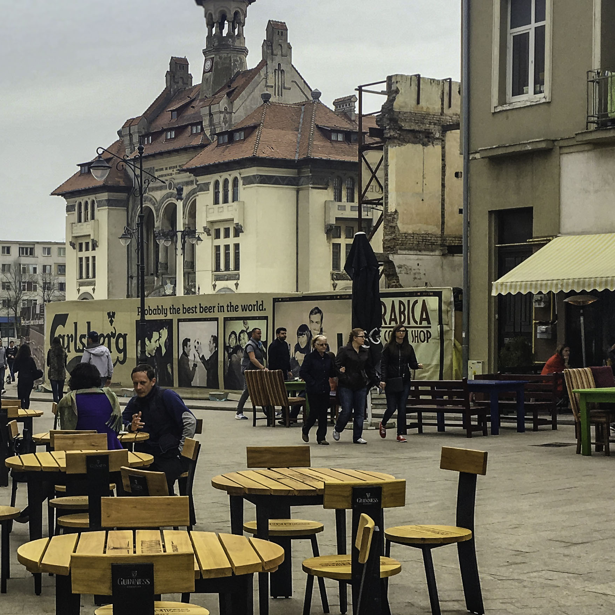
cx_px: 132
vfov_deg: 29.0
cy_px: 357
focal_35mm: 59
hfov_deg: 28.5
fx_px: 1186
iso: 25
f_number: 2.2
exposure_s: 1/800
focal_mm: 4.15
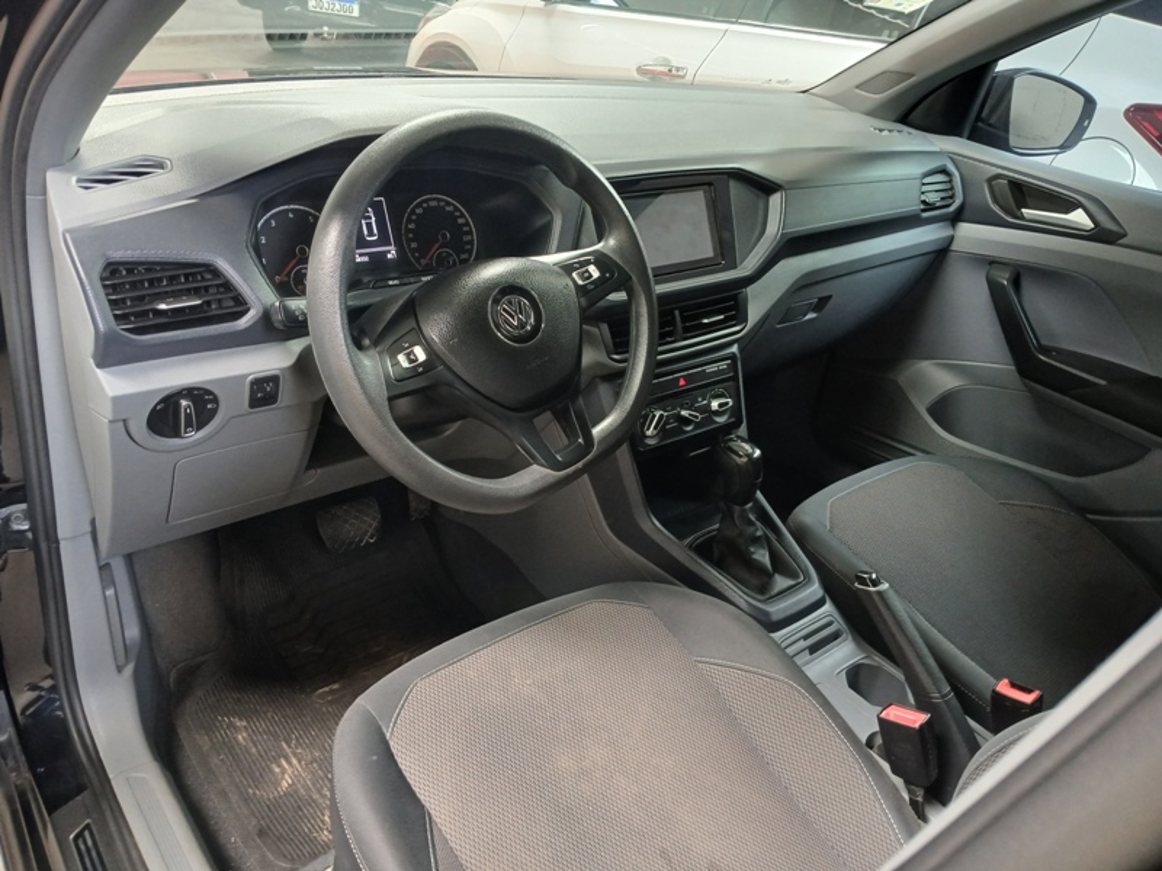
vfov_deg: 53.1
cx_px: 581
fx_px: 873
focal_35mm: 26
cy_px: 436
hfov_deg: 67.3
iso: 200
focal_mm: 3.98
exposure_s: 1/30
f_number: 1.8
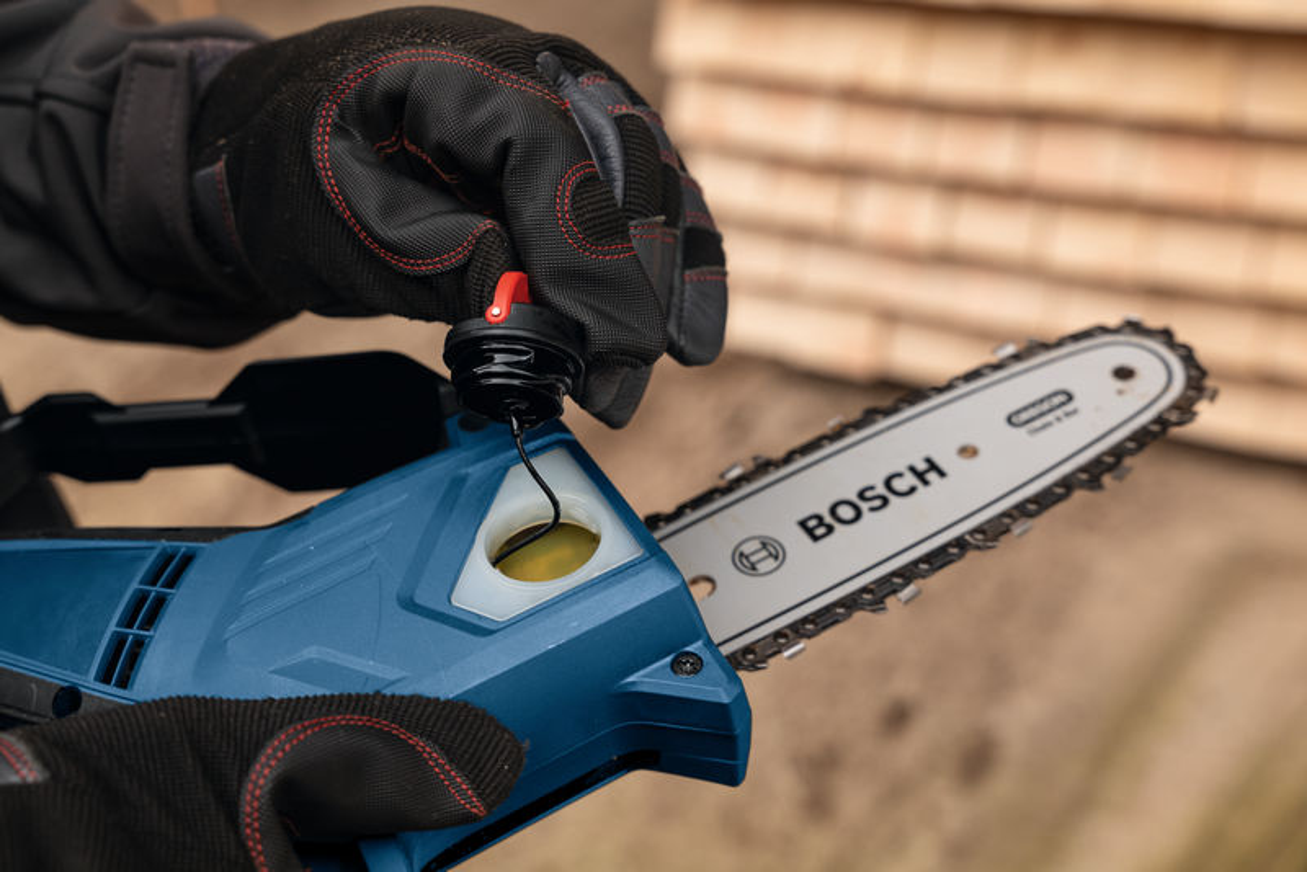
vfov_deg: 23.8
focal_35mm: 57
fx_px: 2070
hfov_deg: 35.0
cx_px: 654
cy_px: 436
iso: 800
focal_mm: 57
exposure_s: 1/60
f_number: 5.6
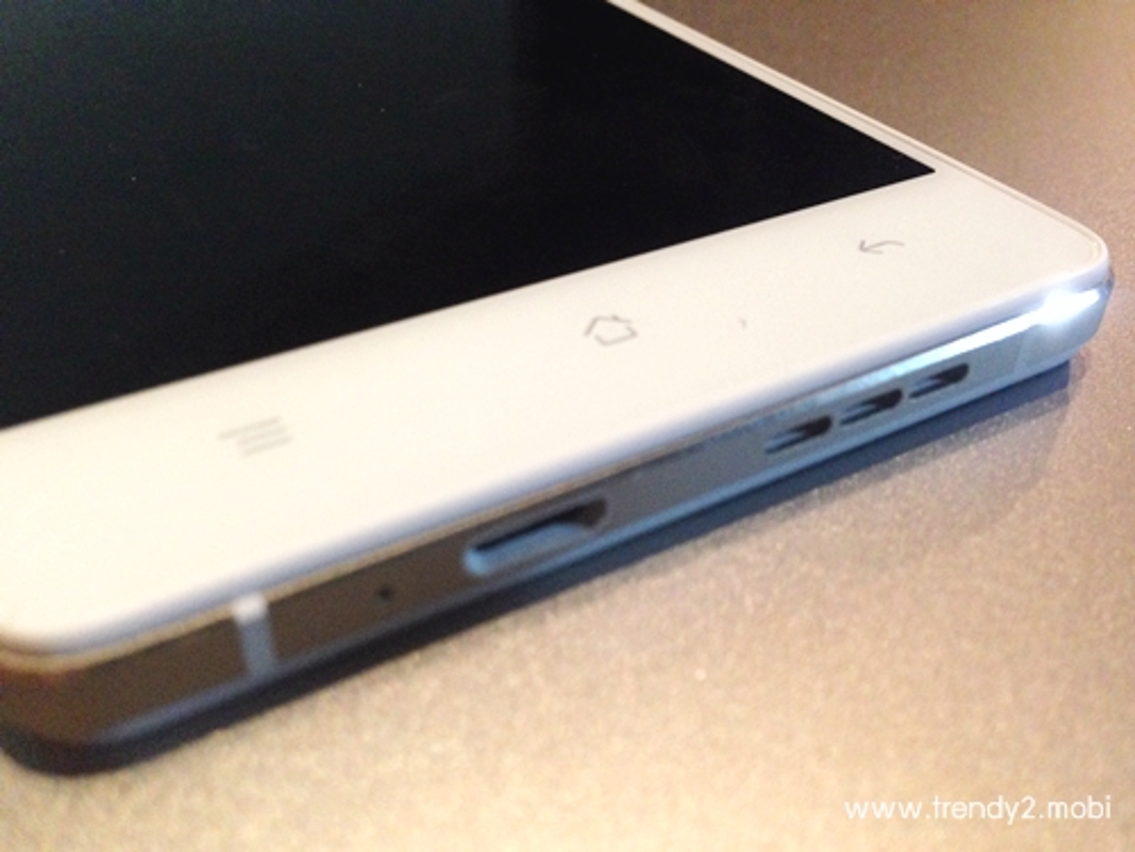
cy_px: 426
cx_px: 568
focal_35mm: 33
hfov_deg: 55.4
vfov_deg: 42.9
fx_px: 1082
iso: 400
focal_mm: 4.12
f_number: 2.4
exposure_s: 1/15
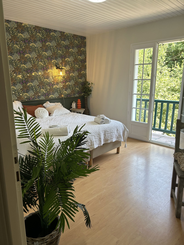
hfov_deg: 53.1
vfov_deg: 67.3
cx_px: 92
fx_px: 184
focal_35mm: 26
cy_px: 122
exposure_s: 1/100
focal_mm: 5.7
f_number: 1.5
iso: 40
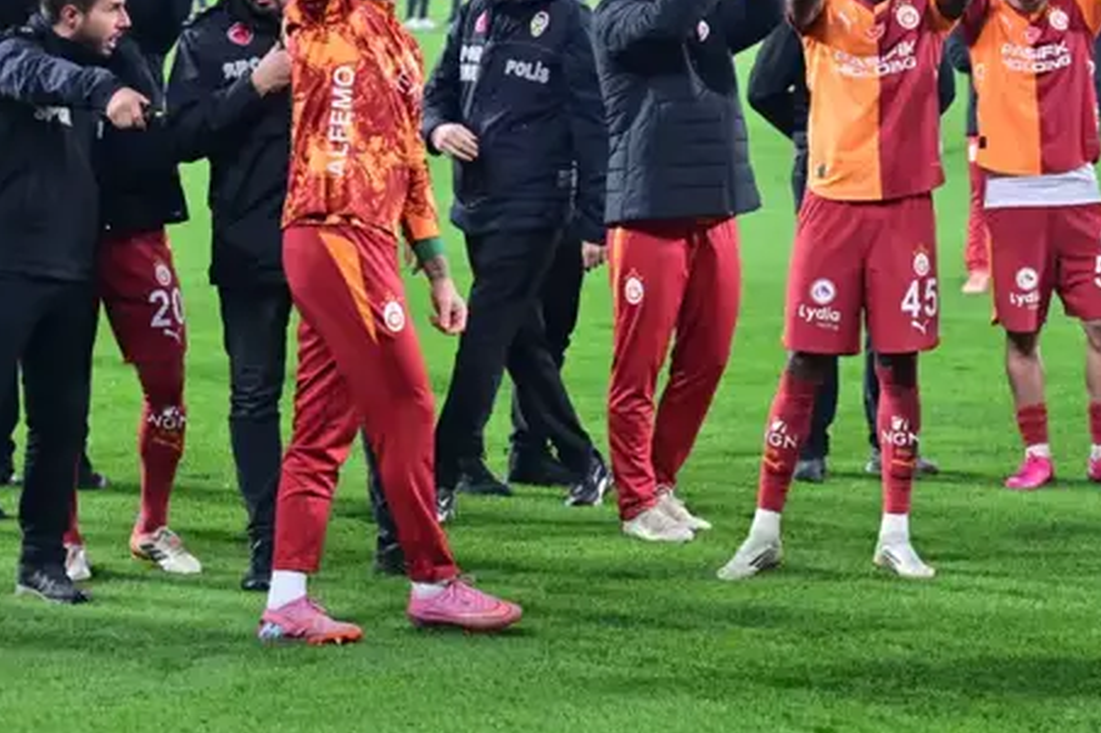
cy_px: 78
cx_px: 991
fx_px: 4402
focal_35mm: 144
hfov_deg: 14.1
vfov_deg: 9.5
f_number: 2.8
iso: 2000
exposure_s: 1/1600
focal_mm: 70
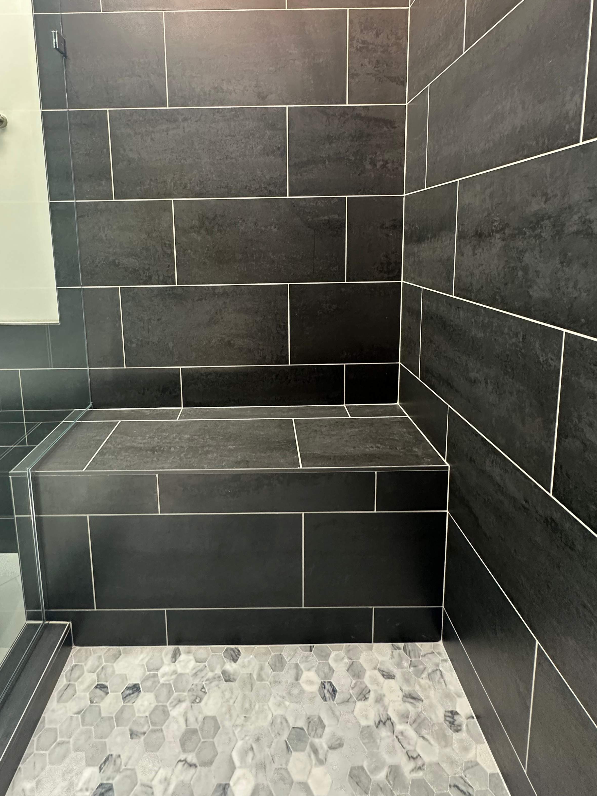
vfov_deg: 85.9
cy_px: 295
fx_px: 414
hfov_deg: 71.3
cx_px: 261
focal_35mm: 18
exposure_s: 1/60
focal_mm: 2.22
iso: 250
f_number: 2.2
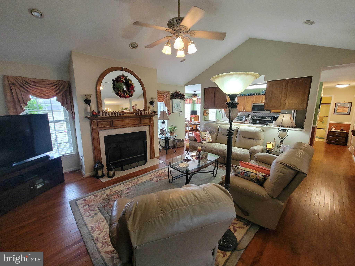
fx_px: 133
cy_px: 133
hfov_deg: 106.2
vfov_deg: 89.9
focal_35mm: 13
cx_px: 178
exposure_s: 1/60
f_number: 2.2
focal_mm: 2.2
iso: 320
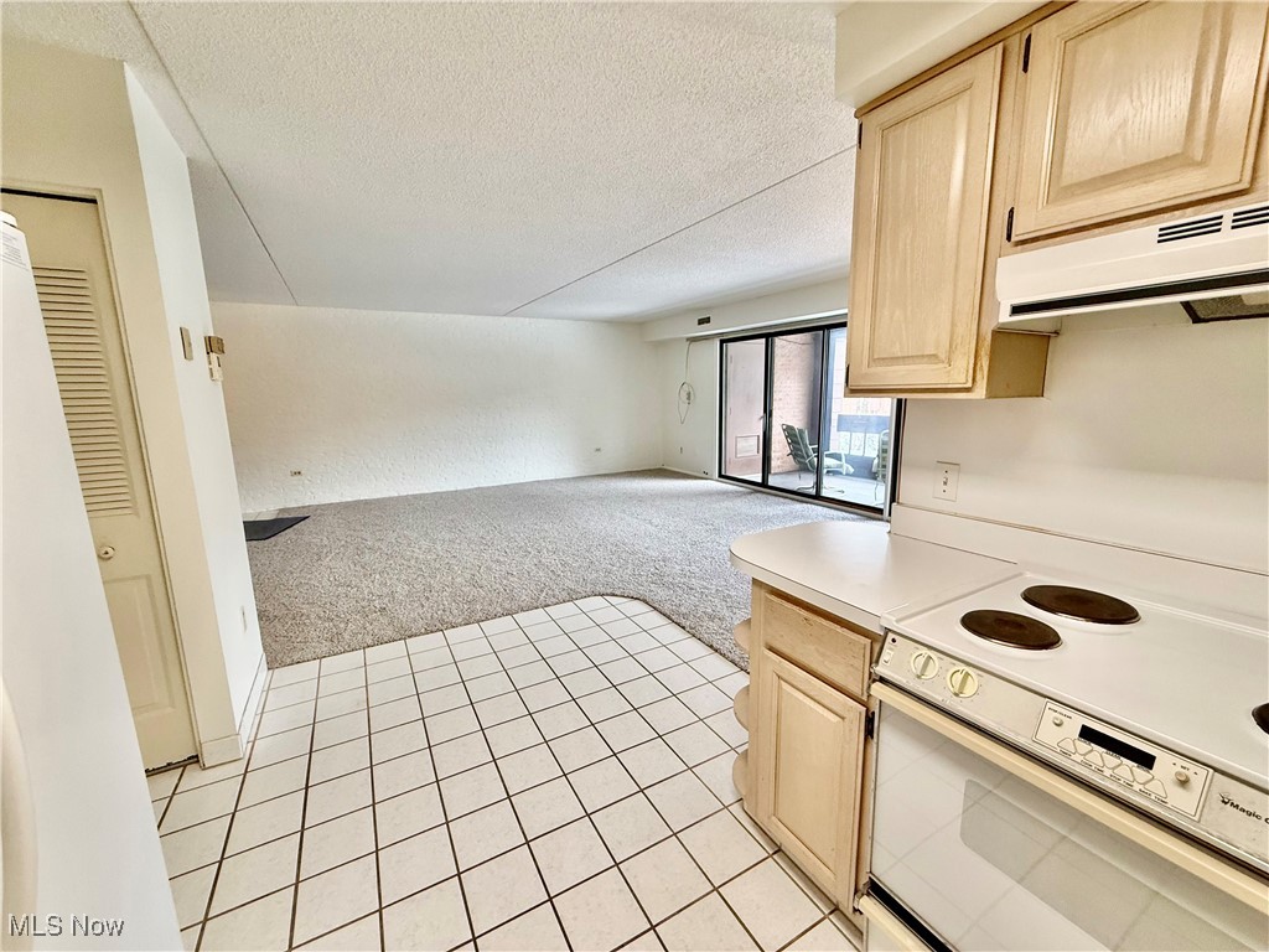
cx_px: 634
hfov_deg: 102.1
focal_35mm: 14
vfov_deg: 85.7
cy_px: 476
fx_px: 513
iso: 160
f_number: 2.2
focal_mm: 2.22
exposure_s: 1/120
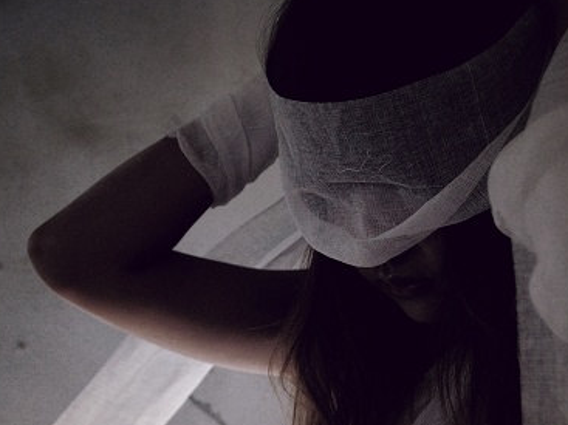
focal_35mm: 91
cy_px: 314
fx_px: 1493
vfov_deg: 16.1
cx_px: 268
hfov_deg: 21.5
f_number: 3.2
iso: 1250
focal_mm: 29
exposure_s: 1/80
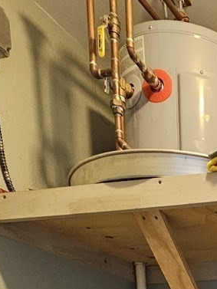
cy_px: 448
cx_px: 348
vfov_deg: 25.6
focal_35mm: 53
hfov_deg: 21.7
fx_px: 443
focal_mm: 2.2
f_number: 2.2
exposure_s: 1/40
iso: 320
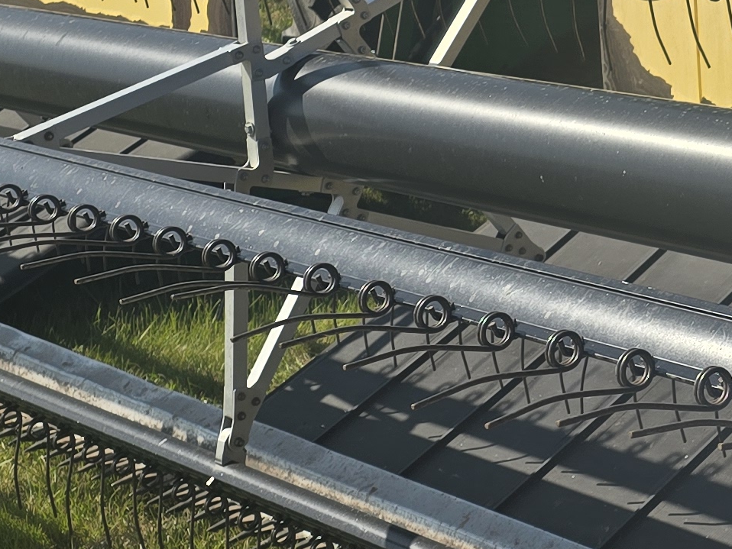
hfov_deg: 19.2
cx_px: 884
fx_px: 2031
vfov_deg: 15.0
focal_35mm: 96
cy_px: -84
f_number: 1.7
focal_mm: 6.3
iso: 12
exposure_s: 1/711
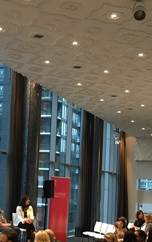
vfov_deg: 30.6
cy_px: 174
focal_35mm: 66
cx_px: 59
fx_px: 437
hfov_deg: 19.7
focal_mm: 4.15
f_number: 2.2
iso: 200
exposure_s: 1/17
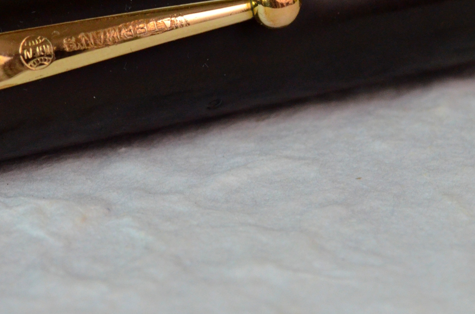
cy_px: 31
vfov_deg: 4.6
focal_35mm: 298
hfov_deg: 6.9
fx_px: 3923
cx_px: 231
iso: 2500
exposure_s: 1/30
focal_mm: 105
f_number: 14
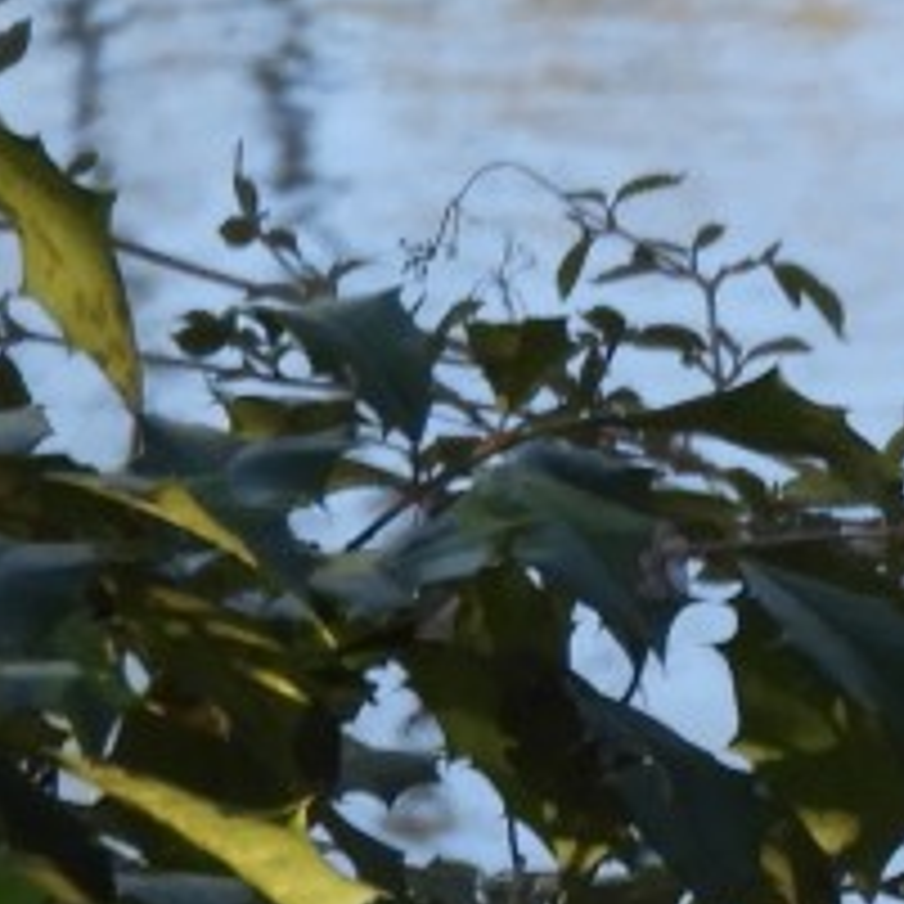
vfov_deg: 1.1
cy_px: 220
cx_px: 1970
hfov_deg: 1.1
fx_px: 46830
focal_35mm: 1585
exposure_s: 1/125
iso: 160
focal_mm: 44.8
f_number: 5.5
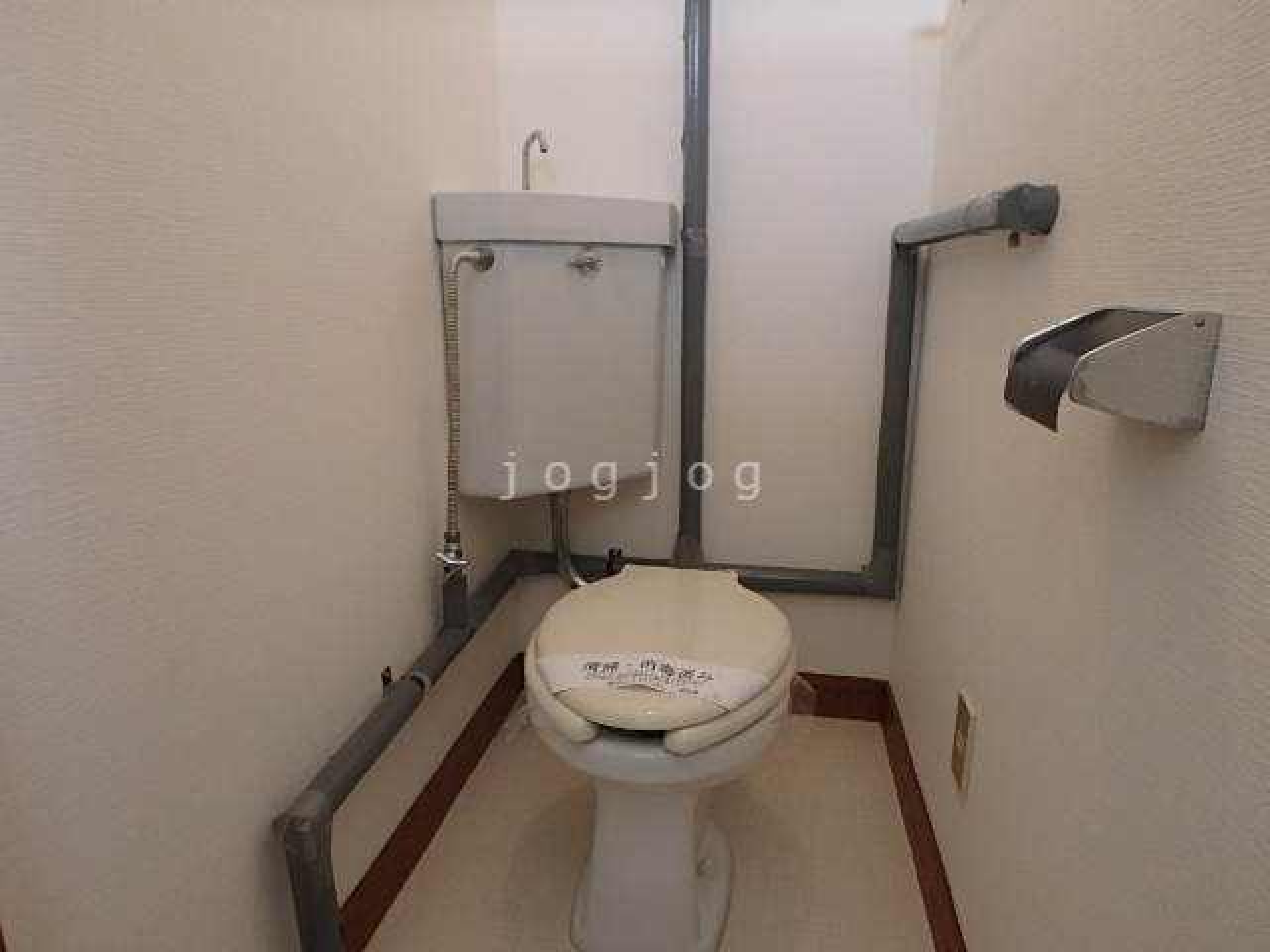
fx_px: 770
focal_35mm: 21
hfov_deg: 79.0
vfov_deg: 63.4
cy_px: 476
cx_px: 635
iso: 200
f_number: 3.5
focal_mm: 3.7
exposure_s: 1/30
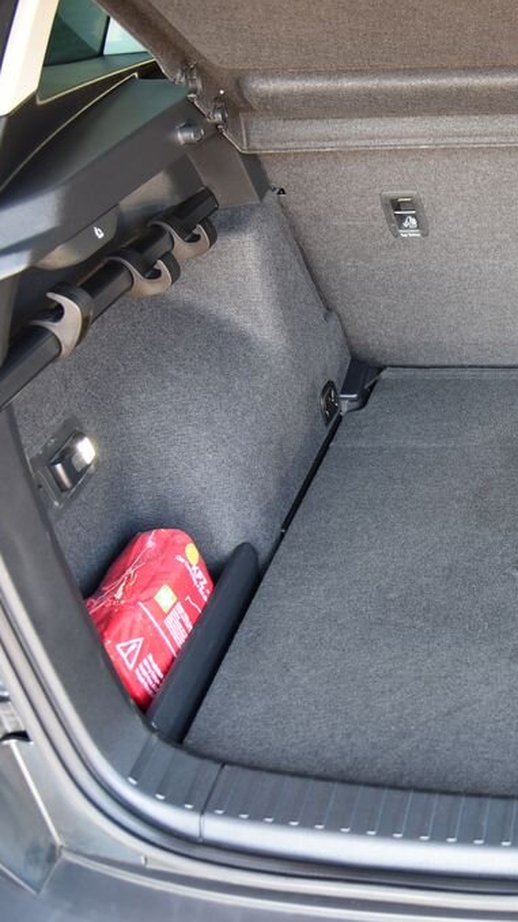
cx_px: 642
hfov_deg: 27.1
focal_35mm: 38
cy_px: 464
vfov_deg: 52.8
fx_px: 929
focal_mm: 24
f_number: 4
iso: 500
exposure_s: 1/50
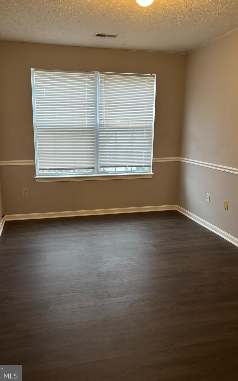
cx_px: 104
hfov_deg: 44.4
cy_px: 192
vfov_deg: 66.5
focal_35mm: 28
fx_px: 291
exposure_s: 1/60
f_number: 1.6
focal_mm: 5.96
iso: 200
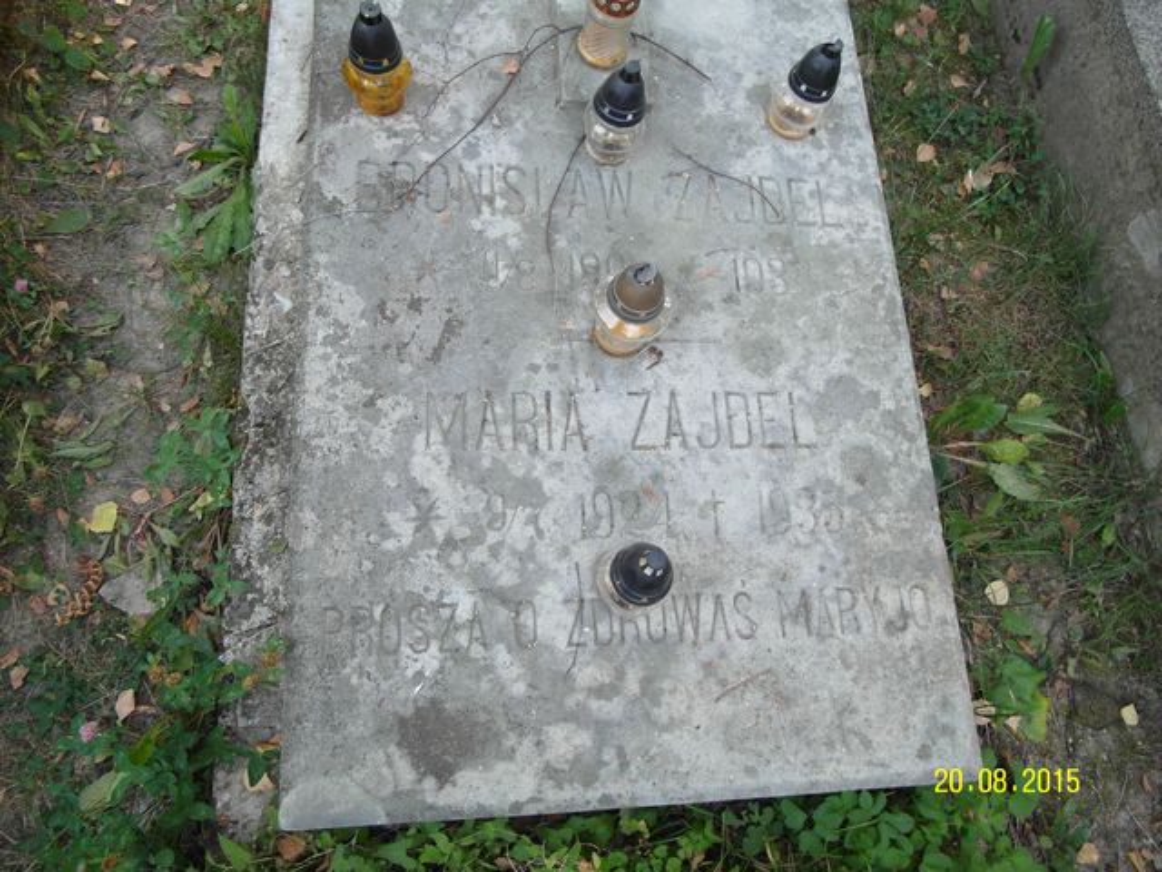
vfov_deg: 56.8
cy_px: 436
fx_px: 806
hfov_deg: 71.6
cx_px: 581
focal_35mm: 24
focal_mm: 5.2
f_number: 2.5
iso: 100
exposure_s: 1/45
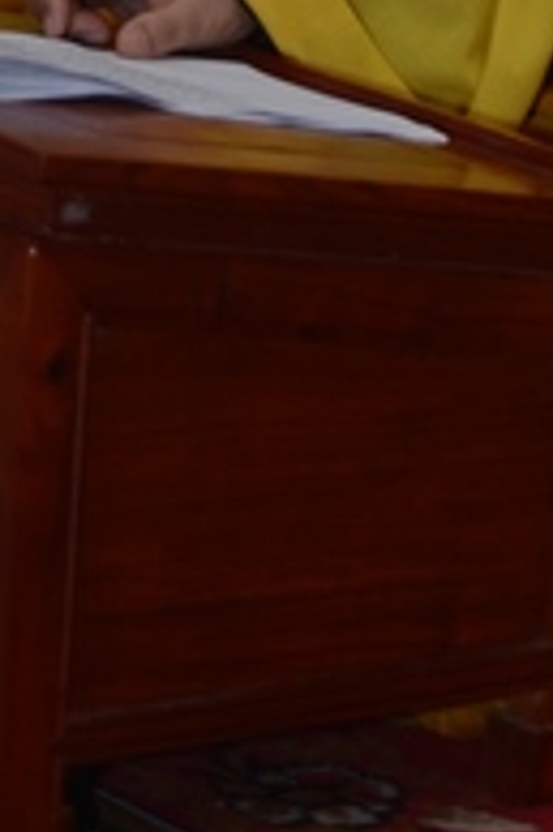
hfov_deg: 5.4
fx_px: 5793
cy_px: -476
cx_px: 671
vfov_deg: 8.0
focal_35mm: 251
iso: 800
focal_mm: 50
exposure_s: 1/160
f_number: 2.8
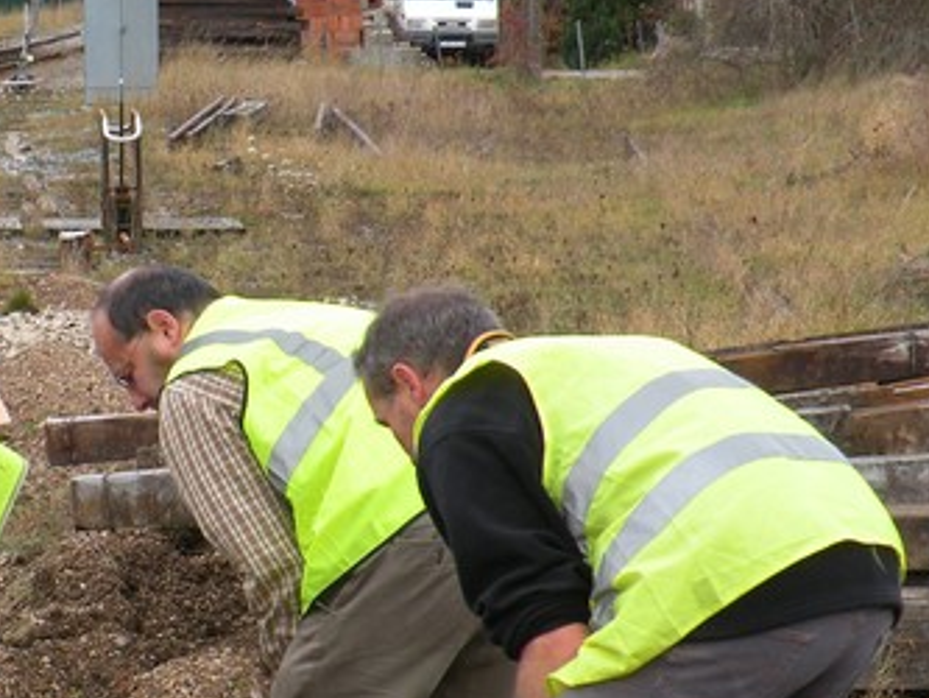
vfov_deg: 7.3
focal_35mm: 202
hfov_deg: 9.8
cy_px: 723
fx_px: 5423
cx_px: 137
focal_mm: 14.9
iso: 64
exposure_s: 1/122
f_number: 4.5
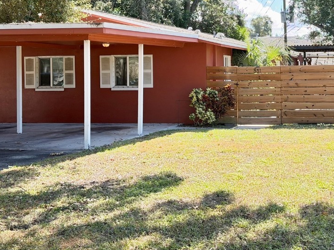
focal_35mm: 68
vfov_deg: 21.5
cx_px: 226
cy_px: 73
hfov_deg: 28.4
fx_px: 656
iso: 100
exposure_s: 1/503
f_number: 1.78
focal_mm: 6.76
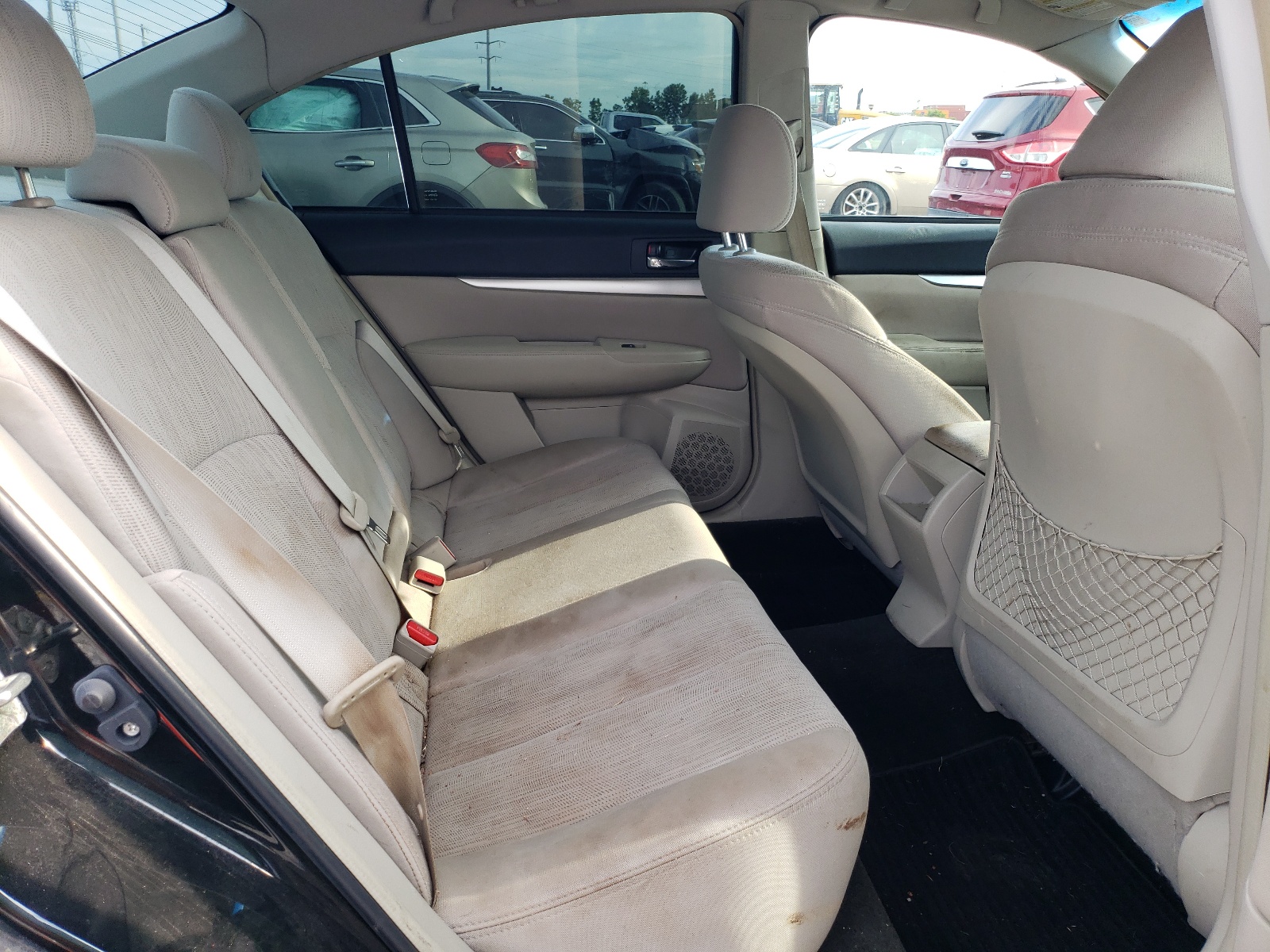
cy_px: 476
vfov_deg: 53.1
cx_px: 635
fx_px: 954
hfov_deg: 67.3
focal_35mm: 26
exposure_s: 1/244
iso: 50
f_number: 1.5
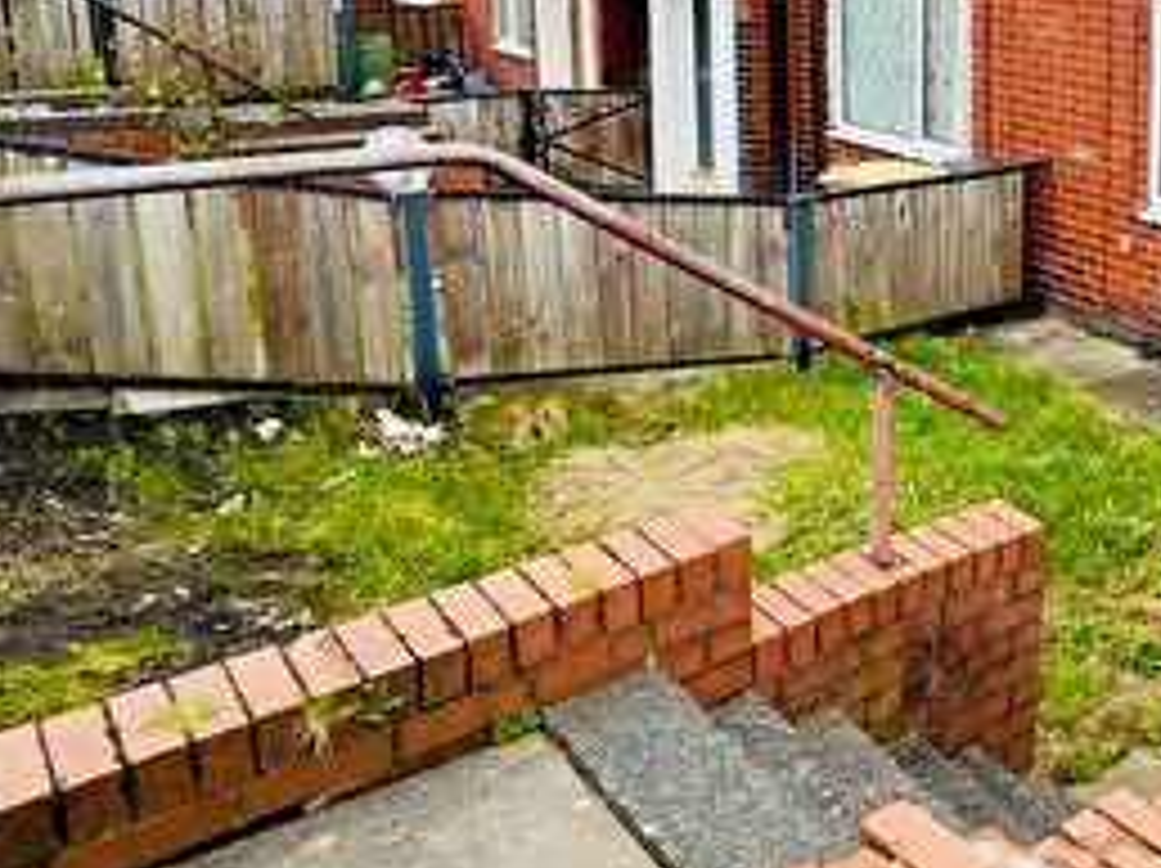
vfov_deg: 36.2
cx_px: 1210
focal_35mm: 38
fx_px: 1273
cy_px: 151
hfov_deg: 41.3
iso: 40
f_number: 2.2
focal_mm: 2.22
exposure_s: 1/110
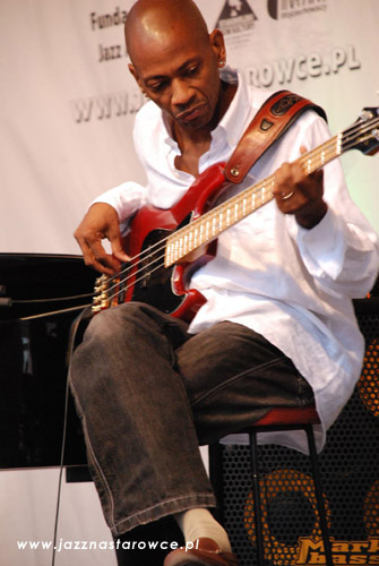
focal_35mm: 202
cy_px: 283
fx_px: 3187
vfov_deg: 10.1
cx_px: 190
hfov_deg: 6.8
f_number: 5.6
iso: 1600
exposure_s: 1/25
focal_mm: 135
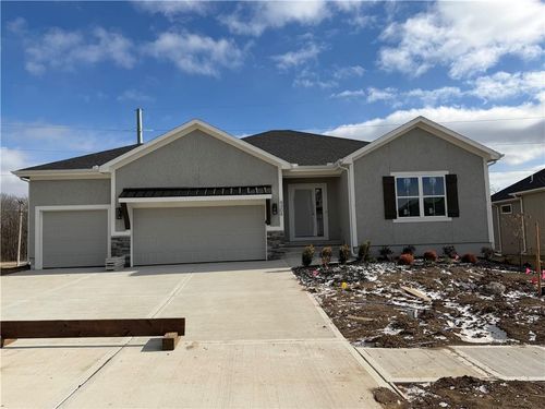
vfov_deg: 56.8
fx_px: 378
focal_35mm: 24
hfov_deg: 71.6
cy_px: 204
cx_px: 272
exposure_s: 1/7353
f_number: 1.78
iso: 80
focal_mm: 6.76
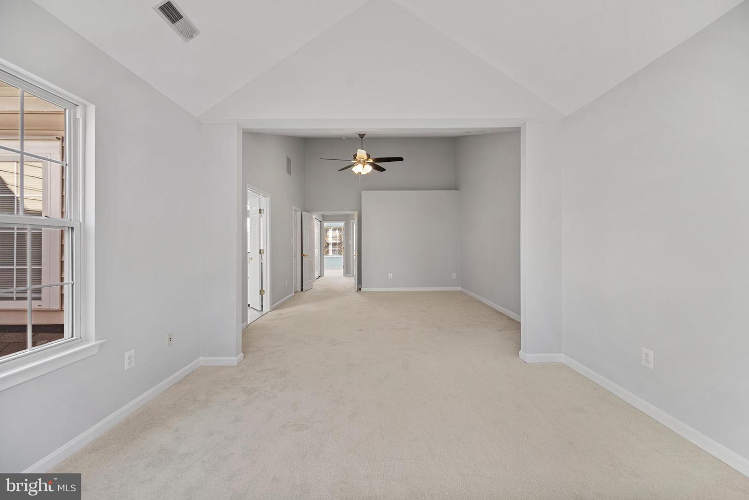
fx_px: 291
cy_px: 250
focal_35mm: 14
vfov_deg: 81.2
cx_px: 374
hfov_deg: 104.2
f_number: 4
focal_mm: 14
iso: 100
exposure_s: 1/30
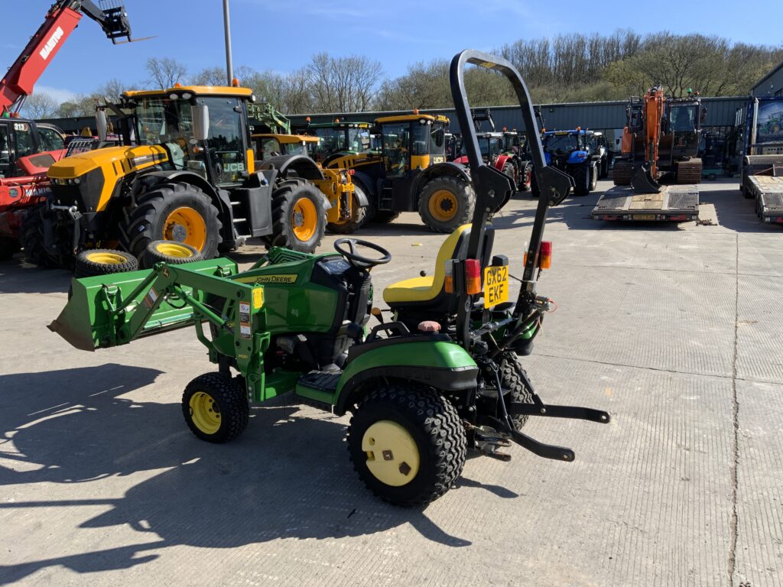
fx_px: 656
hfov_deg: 61.7
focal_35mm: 29
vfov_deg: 48.2
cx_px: 392
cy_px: 294
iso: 16
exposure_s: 1/1144
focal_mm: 3
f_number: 1.8
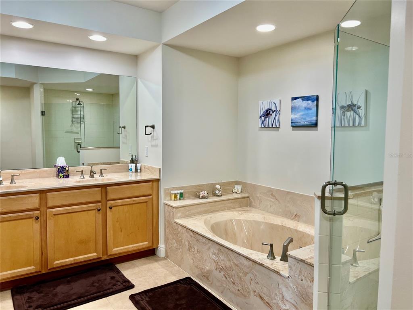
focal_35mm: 26
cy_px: 155
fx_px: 310
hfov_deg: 67.3
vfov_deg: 53.1
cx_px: 206
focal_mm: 5.7
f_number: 1.5
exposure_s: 1/120
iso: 100
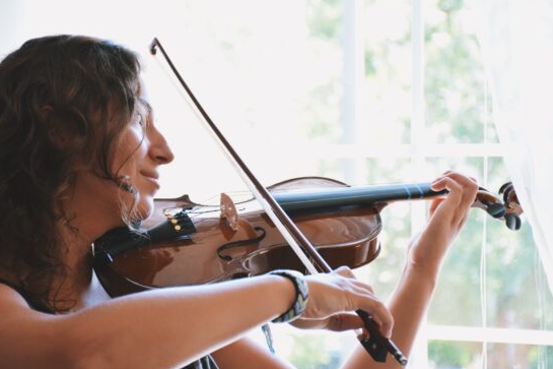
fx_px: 1774
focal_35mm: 116
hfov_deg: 17.7
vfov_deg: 11.9
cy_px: 188
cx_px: 272
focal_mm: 75
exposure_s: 1/100
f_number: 5
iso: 800
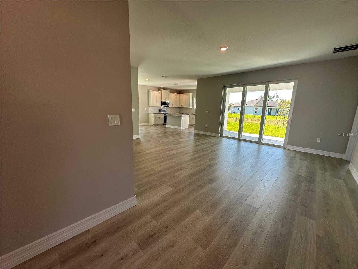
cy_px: 134
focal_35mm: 14
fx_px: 145
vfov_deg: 85.7
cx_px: 179
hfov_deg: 102.1
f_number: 2.2
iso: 50
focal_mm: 2.22
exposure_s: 1/120
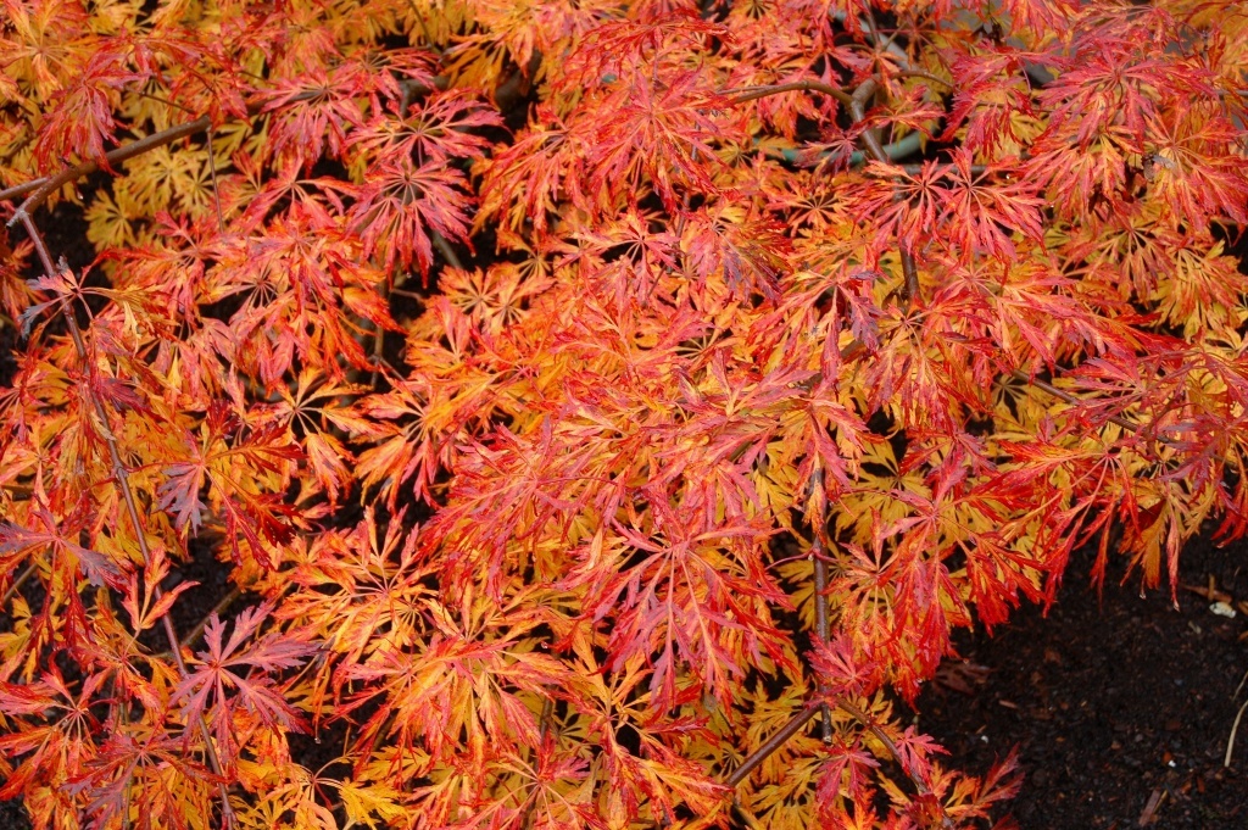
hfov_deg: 45.0
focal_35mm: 44
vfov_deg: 30.8
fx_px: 1507
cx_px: 624
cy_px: 415
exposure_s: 1/50
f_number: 4
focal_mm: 29
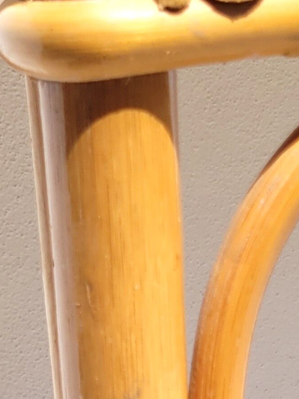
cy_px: 525
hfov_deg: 12.6
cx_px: 130
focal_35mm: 118
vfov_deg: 15.8
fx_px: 1359
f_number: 1.8
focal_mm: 5.4
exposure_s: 1/2715
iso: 40
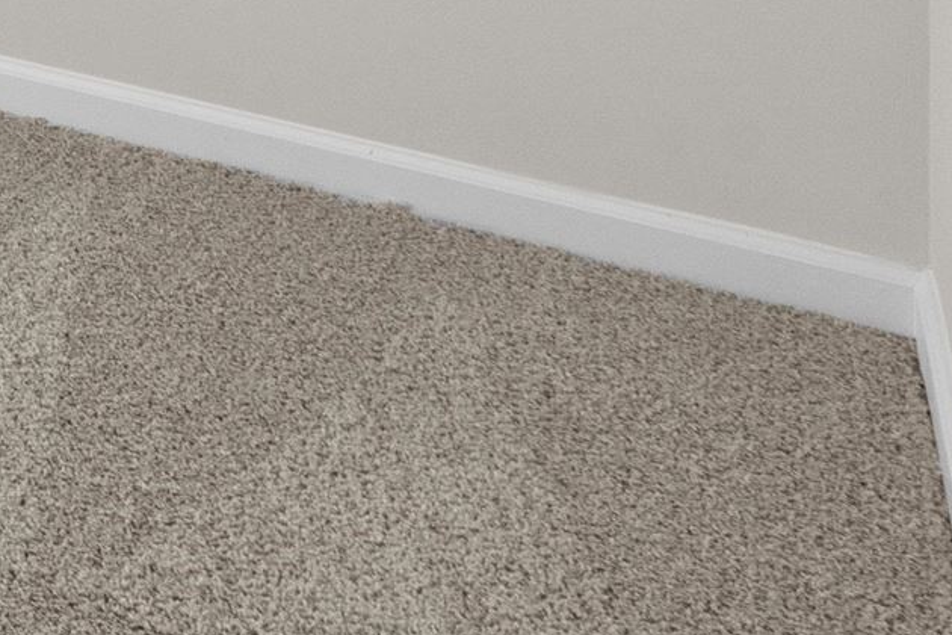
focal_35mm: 78
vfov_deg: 14.0
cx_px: -1345
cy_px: -736
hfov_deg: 15.0
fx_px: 2063
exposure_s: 1/15
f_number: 9
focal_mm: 16
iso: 640
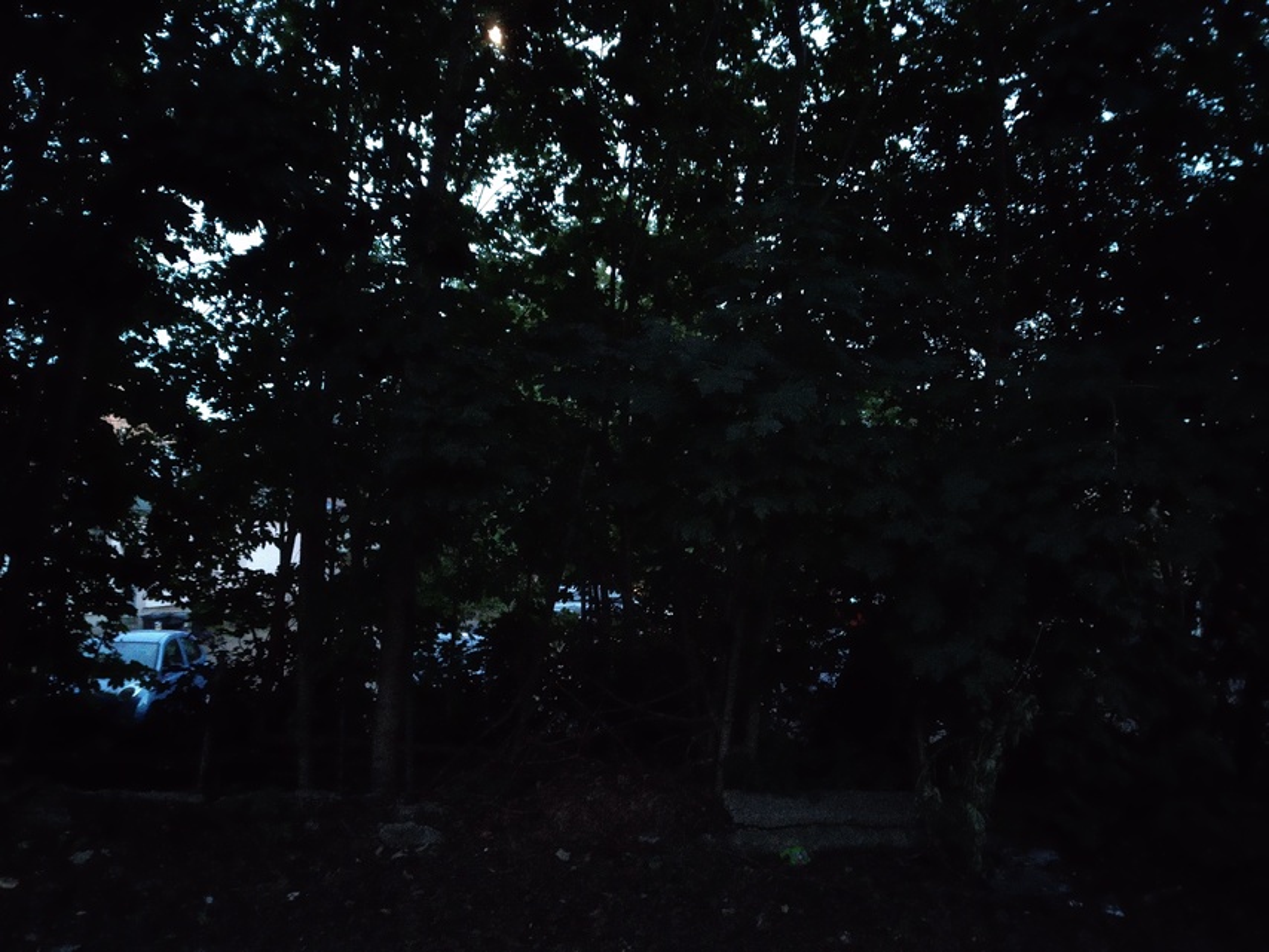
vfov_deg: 51.4
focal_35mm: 27
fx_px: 990
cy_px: 476
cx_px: 634
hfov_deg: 65.3
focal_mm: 4.75
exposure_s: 1/8
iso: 3200
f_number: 1.65
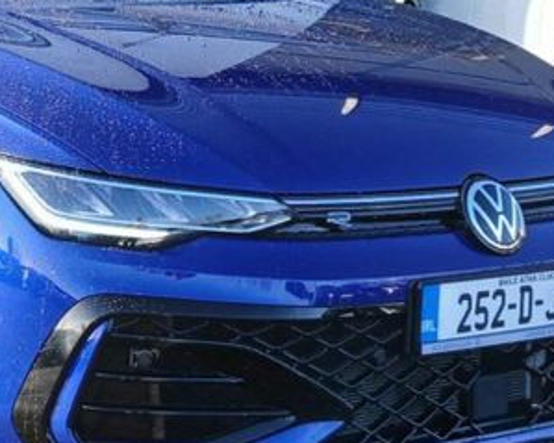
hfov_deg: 33.8
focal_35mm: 51
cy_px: 163
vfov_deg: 29.5
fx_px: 836
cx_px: 11
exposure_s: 1/100
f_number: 1.8
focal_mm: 3.98
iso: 20
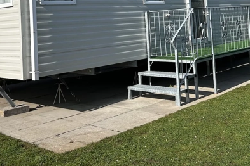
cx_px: 133
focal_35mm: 55
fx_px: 382
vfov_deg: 23.4
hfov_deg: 36.2
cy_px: -6
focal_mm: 5.7
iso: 50
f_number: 1.5
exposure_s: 1/5882
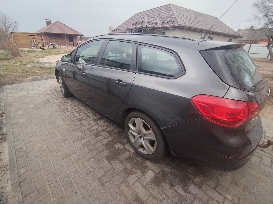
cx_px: 136
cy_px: 102
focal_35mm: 16
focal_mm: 1.42
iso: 142
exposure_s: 1/50
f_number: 2.2
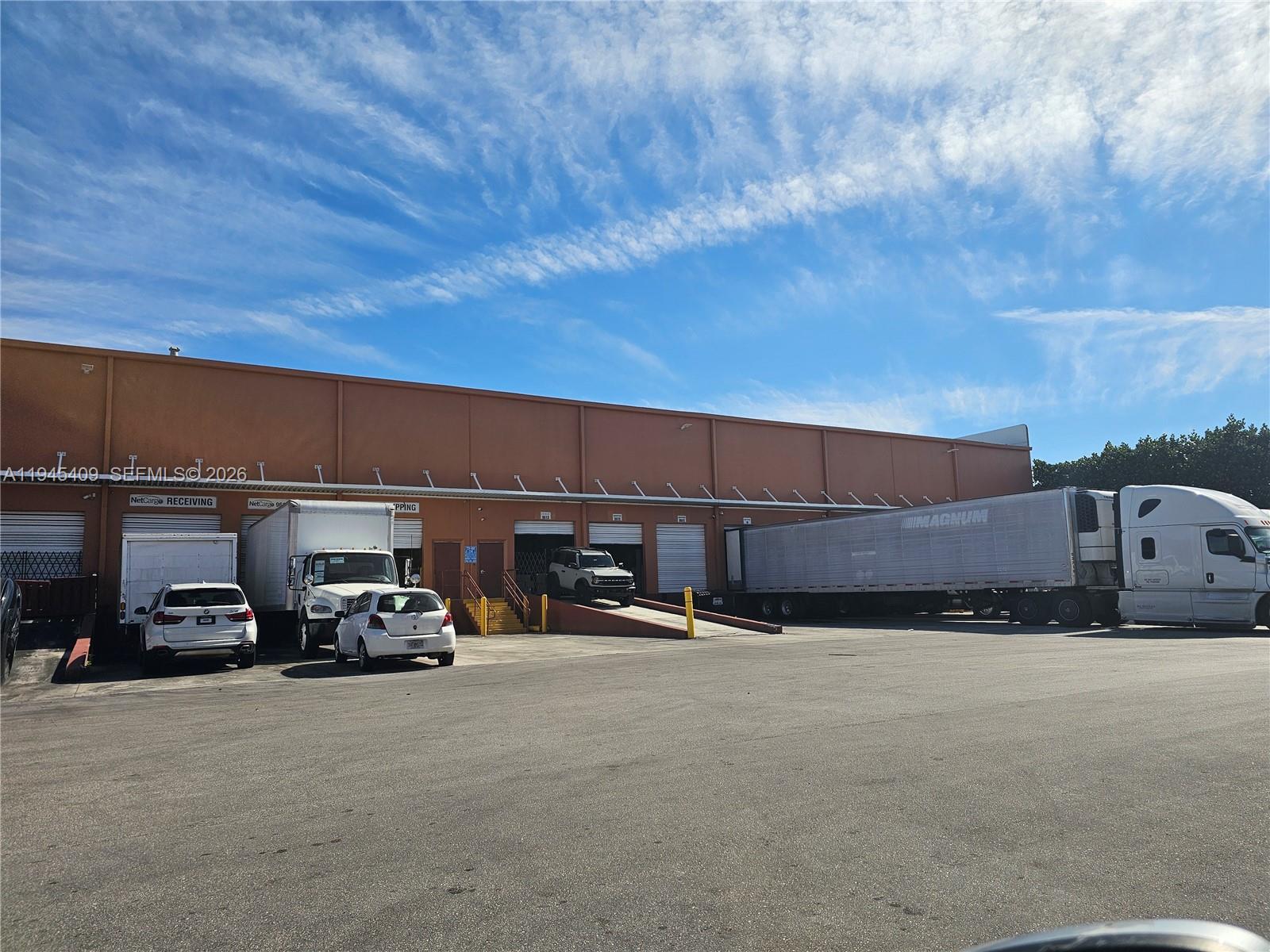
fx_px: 844
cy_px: 476
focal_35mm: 23
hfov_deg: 73.9
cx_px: 635
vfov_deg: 58.9
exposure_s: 1/1663
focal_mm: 6.3
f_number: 1.7
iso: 12
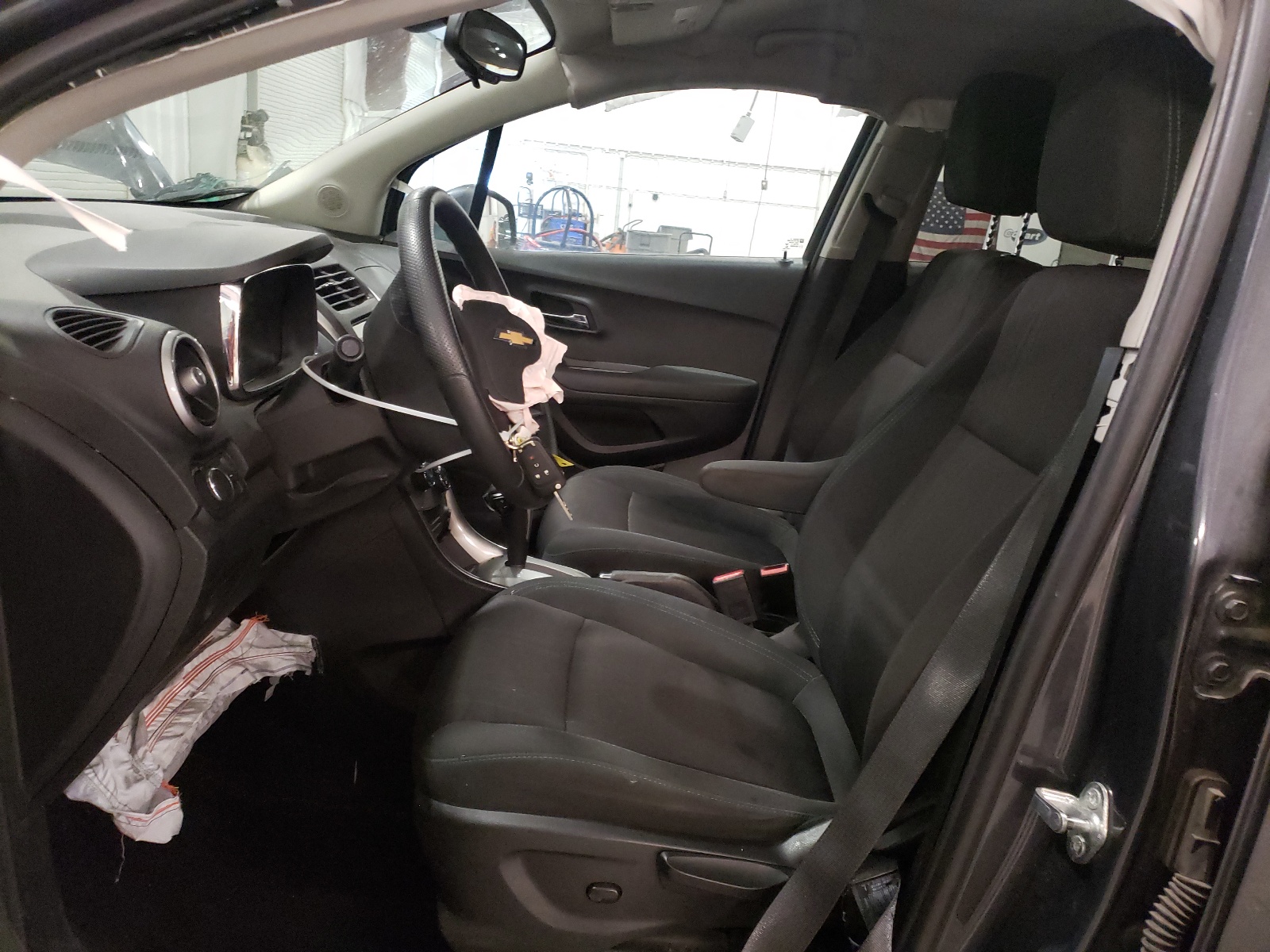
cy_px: 476
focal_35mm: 26
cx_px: 635
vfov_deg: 53.1
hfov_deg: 67.3
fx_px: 954
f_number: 1.5
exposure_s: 1/24
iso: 550
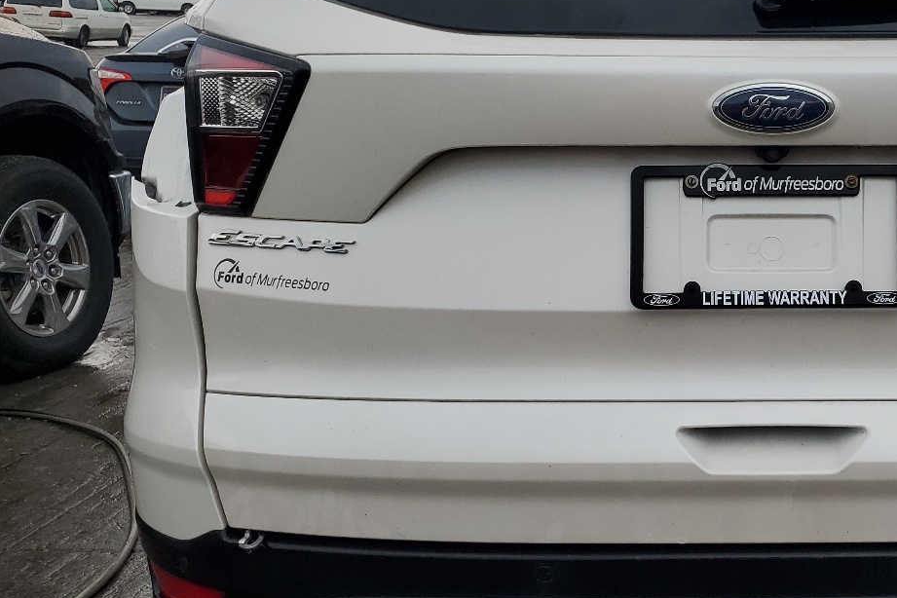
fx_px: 1171
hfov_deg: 39.8
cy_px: 274
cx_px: 747
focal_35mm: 47
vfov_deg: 28.6
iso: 50
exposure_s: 1/1667
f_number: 1.5
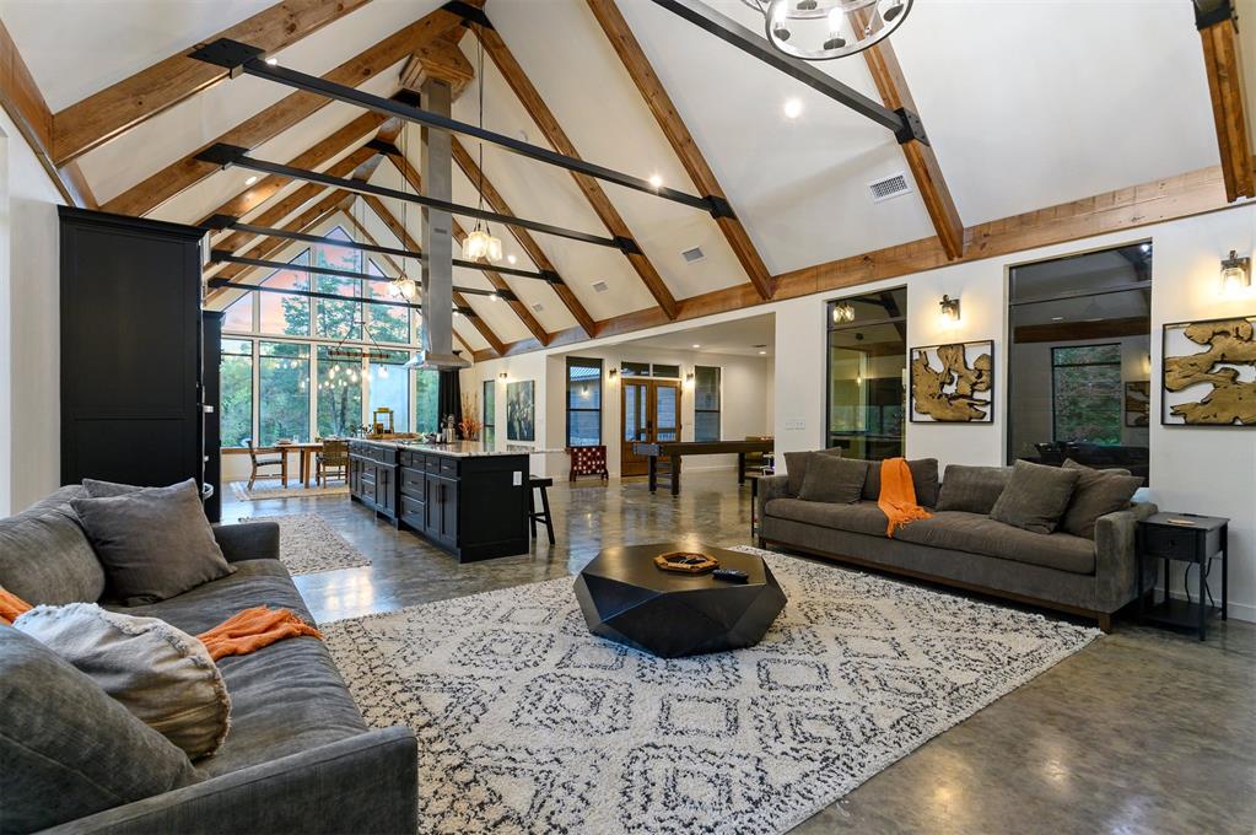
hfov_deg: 96.8
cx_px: 628
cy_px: 418
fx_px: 558
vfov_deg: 73.6
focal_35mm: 16
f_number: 7.1
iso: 400
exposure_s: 1/13
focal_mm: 16
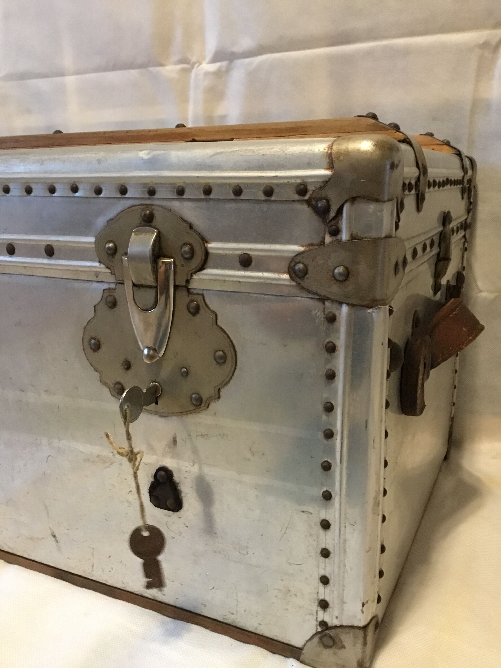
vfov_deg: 58.4
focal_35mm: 31
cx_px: 250
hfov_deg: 45.4
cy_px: 334
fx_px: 598
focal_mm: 3.3
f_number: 2.4
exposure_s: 1/17
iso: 400
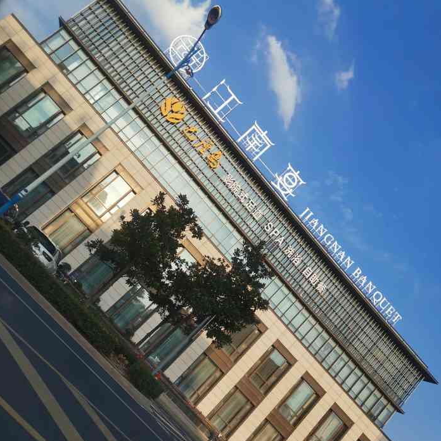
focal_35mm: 32
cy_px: 265
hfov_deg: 51.1
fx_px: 461
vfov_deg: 50.8
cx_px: 220
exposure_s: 1/385
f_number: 1.8
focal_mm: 4.75
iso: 50
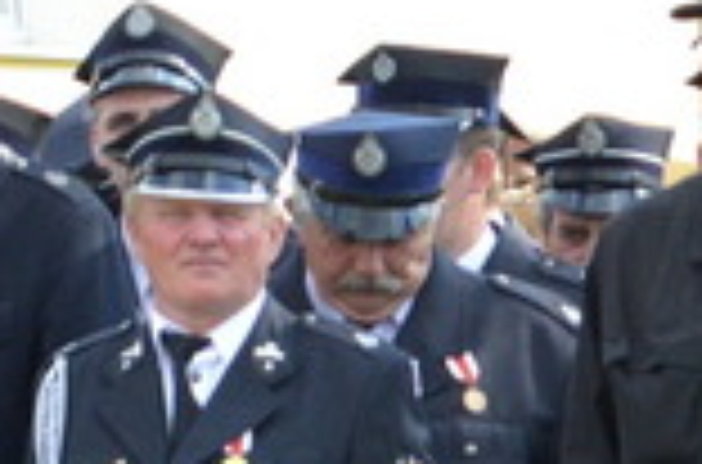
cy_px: 640
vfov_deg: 2.8
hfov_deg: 4.3
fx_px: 9312
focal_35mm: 479
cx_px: 1264
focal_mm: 70
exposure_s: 1/3200
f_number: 4
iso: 1600
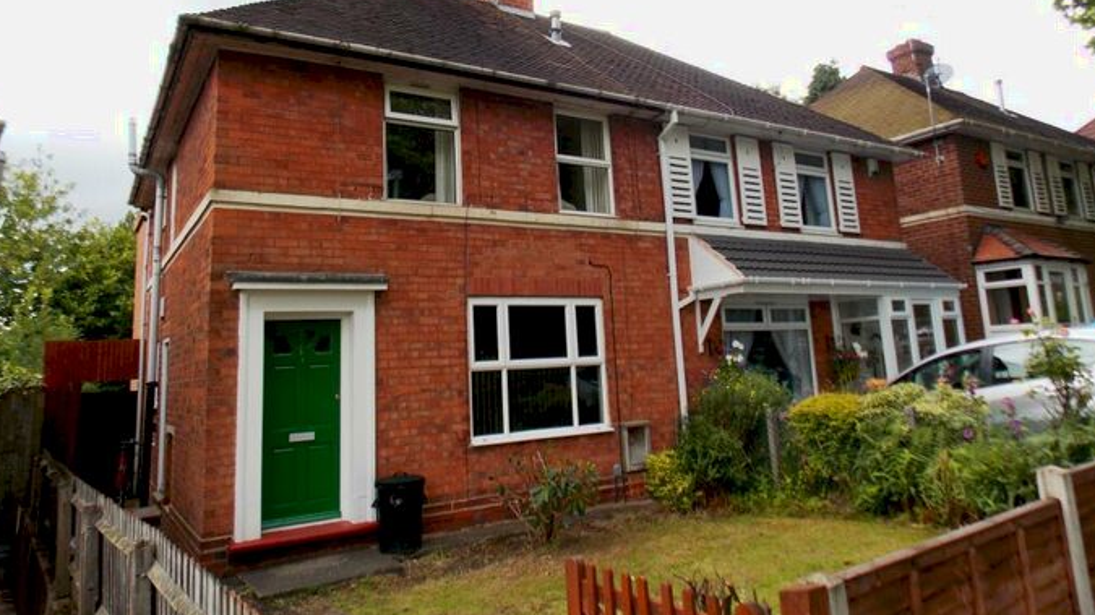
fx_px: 755
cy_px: 223
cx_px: 545
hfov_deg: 71.9
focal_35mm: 26
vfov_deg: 43.9
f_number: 3.1
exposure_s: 1/125
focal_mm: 4
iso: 80
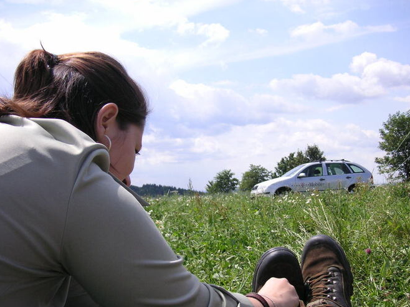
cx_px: 204
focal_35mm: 45
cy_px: 184
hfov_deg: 42.1
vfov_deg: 32.1
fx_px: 533
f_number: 6.7
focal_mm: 6.1
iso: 50
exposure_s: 1/180
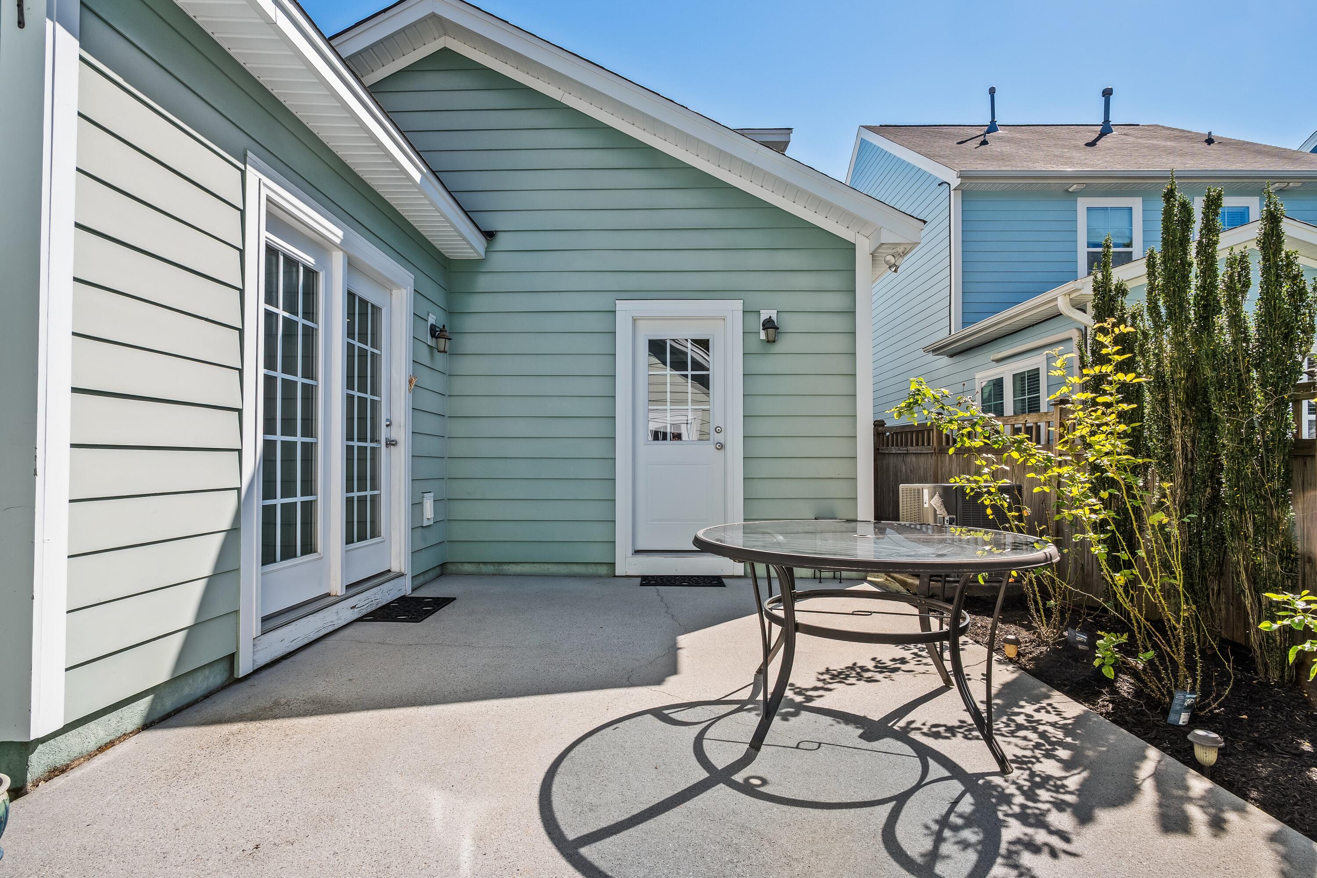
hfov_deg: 90.0
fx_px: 658
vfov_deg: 67.4
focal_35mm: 18
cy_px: 439
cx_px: 658
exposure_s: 1/250
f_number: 8
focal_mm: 12
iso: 200
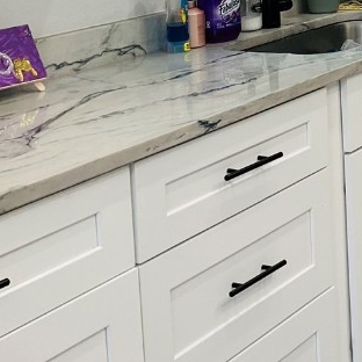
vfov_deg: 19.4
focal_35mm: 84
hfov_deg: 18.8
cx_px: 505
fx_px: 994
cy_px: -72
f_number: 1.8
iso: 40
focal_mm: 3
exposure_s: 1/60
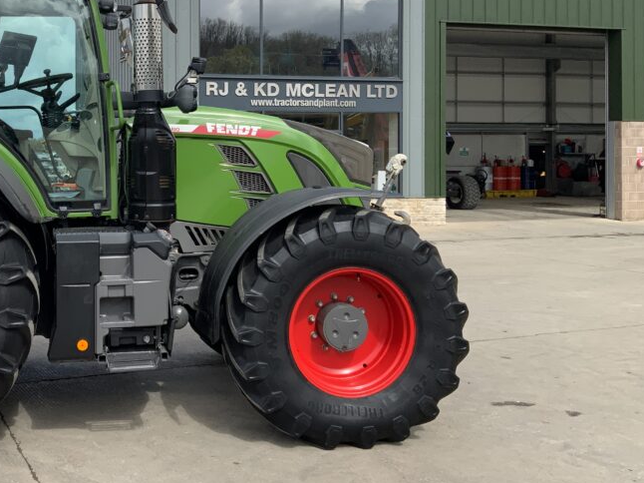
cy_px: 153
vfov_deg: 31.2
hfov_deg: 39.9
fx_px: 855
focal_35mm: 46
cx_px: 148
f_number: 1.8
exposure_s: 1/1577
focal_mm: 3
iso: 16
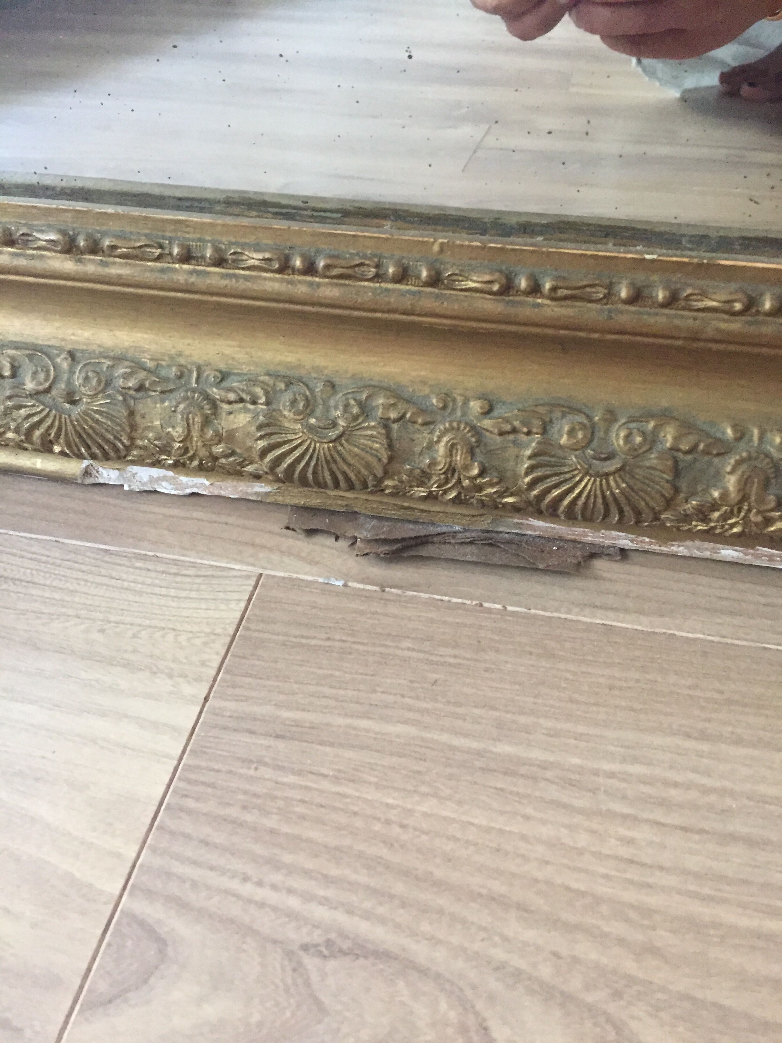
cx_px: 391
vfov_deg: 61.7
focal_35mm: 29
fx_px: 874
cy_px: 522
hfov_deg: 48.2
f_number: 2.2
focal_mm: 4.15
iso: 320
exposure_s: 1/25
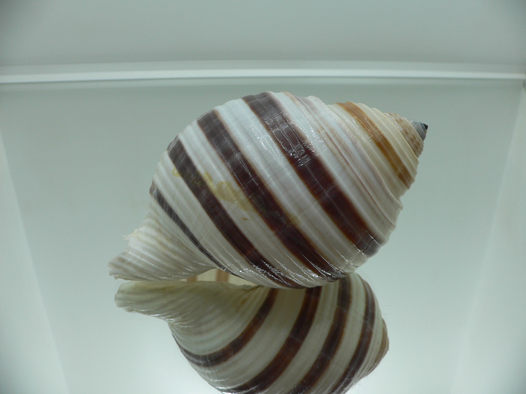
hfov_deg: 52.6
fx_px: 532
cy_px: 197
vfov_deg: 40.7
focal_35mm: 35
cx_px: 263
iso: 80
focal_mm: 4.6
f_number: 2.8
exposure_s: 1/80
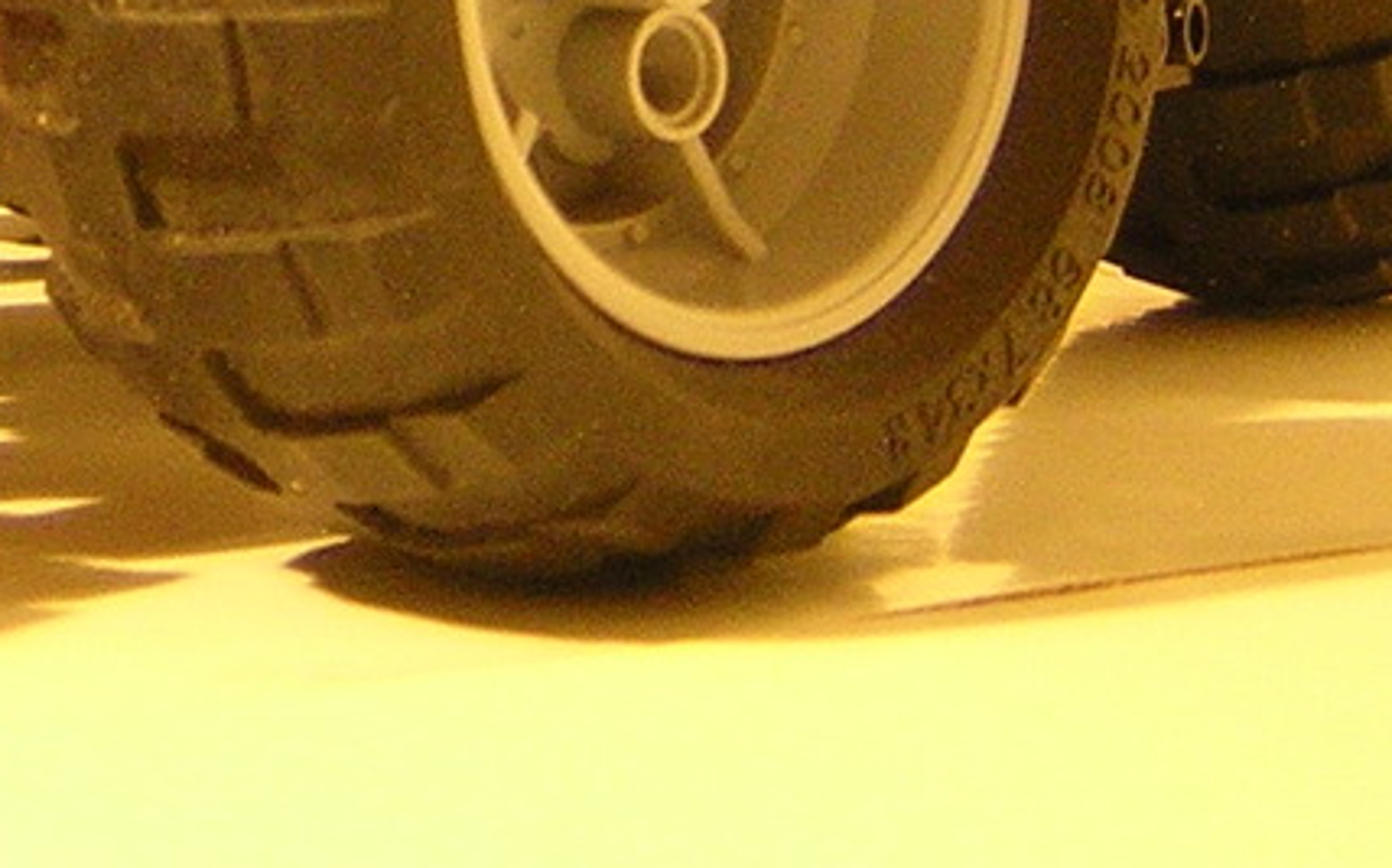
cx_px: -117
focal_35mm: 107
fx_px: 4057
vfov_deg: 11.5
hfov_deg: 18.8
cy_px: -579
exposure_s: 1/1.8
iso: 400
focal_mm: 4.7
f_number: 2.6
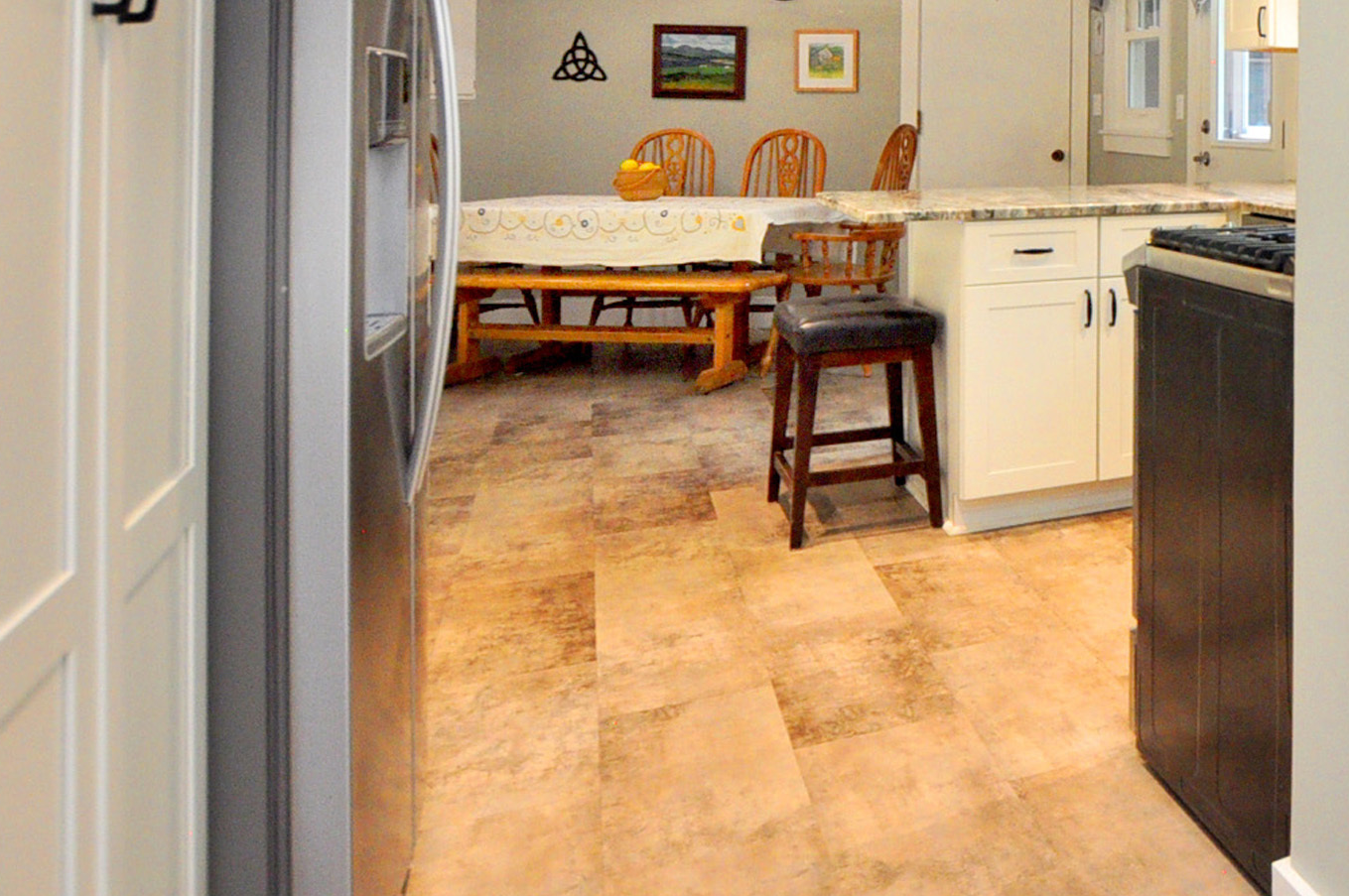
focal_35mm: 32
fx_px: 1198
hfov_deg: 47.9
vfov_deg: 38.0
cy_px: 74
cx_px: 1369
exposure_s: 1/60
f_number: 4.5
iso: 1000
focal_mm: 10
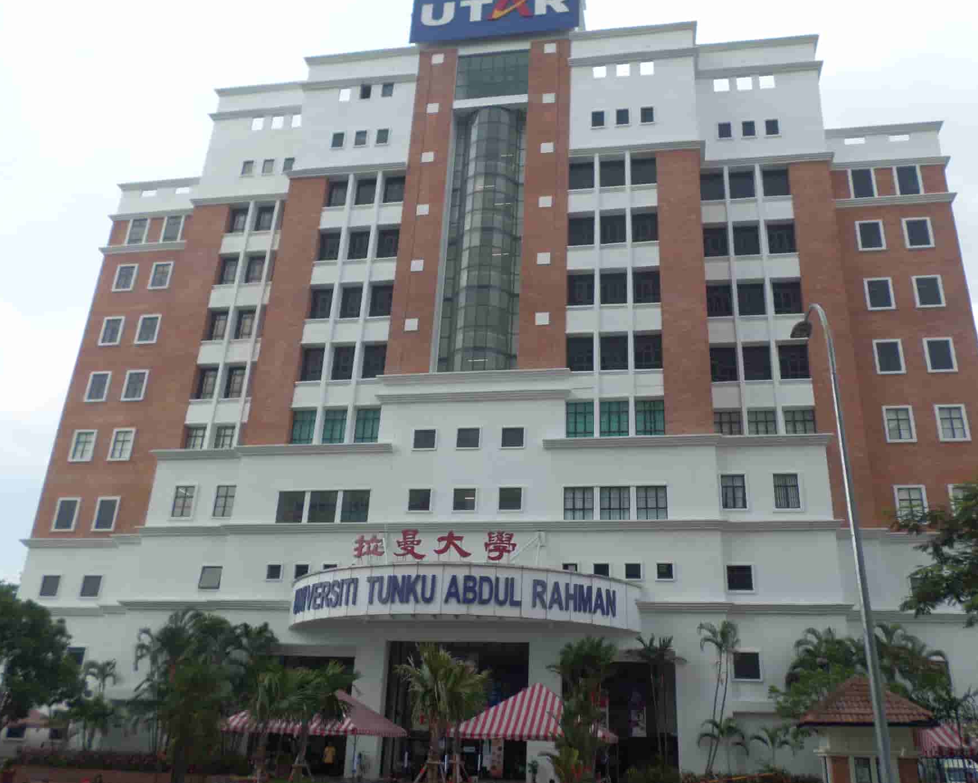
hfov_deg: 62.1
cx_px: 528
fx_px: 810
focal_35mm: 28
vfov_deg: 51.5
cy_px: 370
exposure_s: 1/1000
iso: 80
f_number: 2.5
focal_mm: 4.5
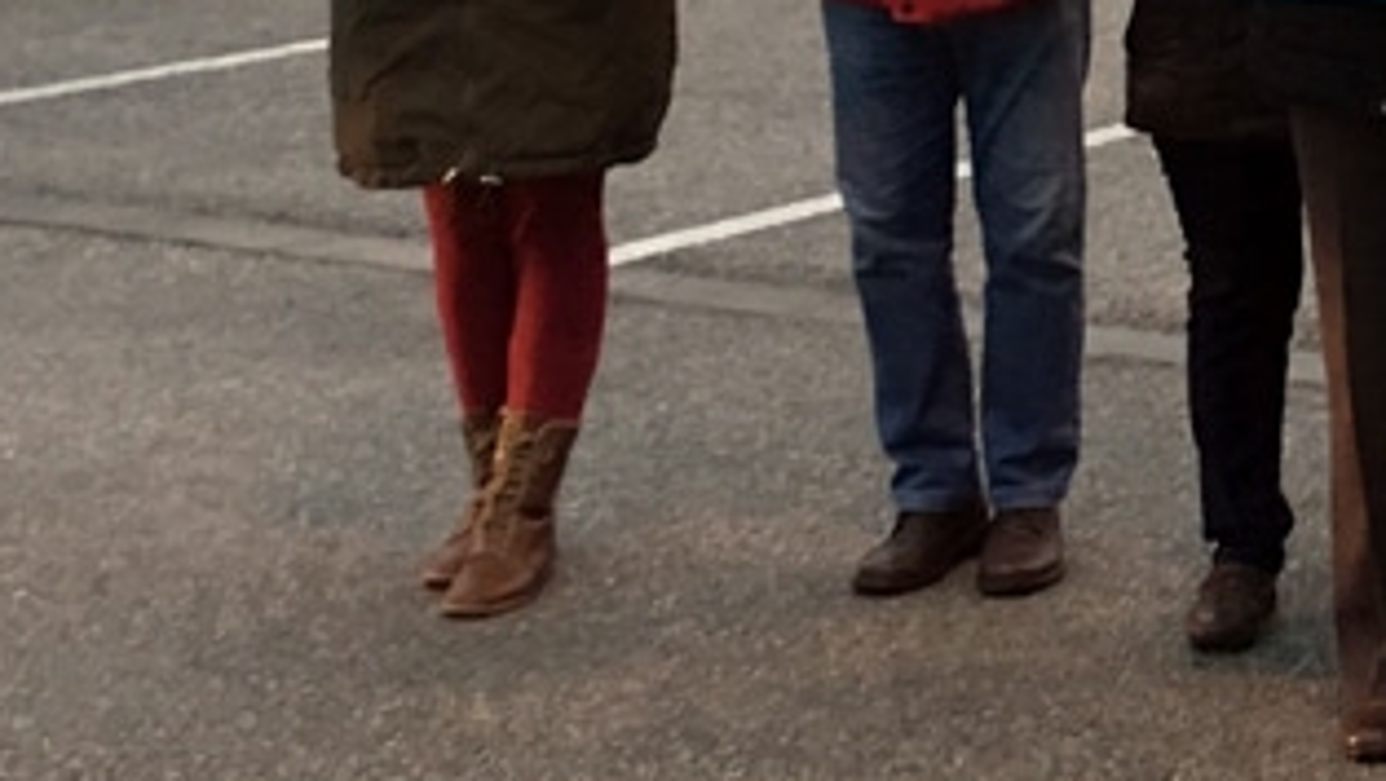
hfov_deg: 17.4
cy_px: -384
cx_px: 1880
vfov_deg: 10.3
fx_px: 4192
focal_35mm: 114
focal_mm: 4.15
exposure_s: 1/33
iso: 125
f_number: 2.2
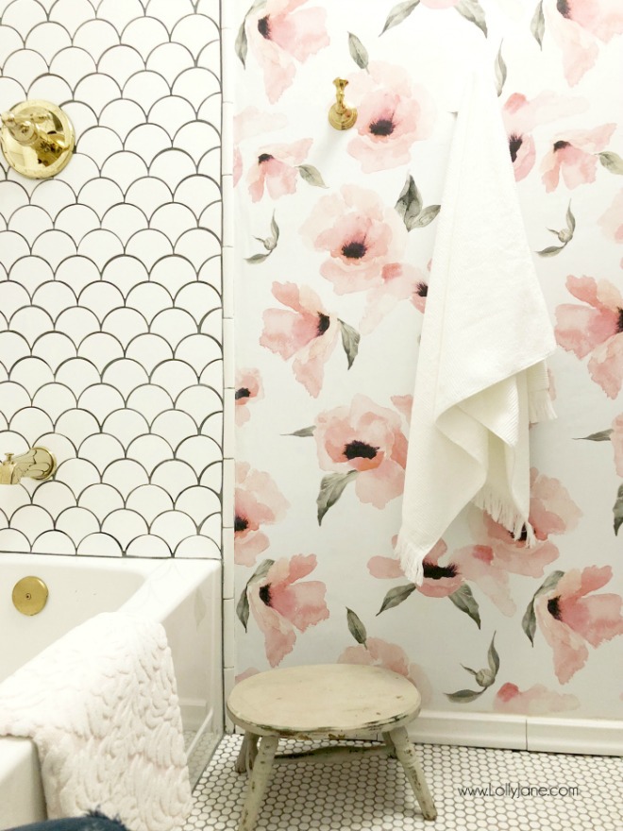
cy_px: 416
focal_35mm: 28
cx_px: 312
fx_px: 672
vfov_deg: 63.4
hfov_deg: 49.7
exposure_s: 1/15
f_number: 1.8
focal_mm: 3.99
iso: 64
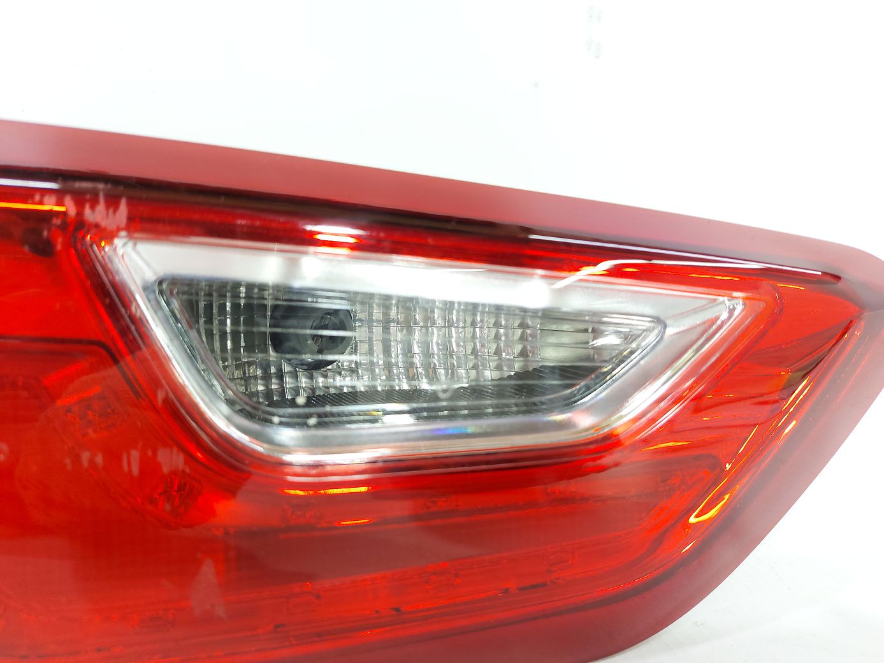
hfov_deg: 71.6
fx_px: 613
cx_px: 442
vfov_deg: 56.8
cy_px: 332
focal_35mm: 24
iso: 125
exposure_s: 1/50
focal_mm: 5.23
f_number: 1.8
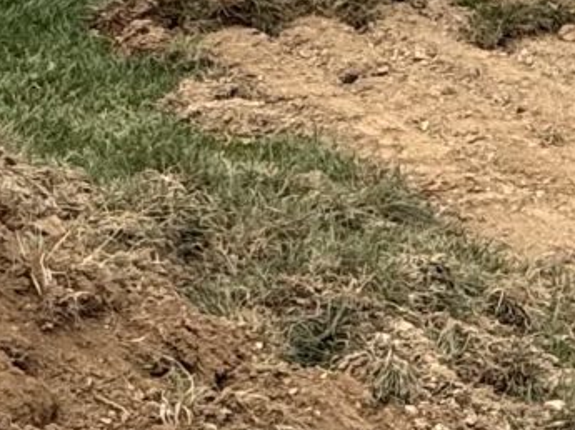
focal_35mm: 104
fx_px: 1726
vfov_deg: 13.7
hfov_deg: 16.7
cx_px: 923
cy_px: -118
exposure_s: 1/1087
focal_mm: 2.22
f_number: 2.2
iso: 50
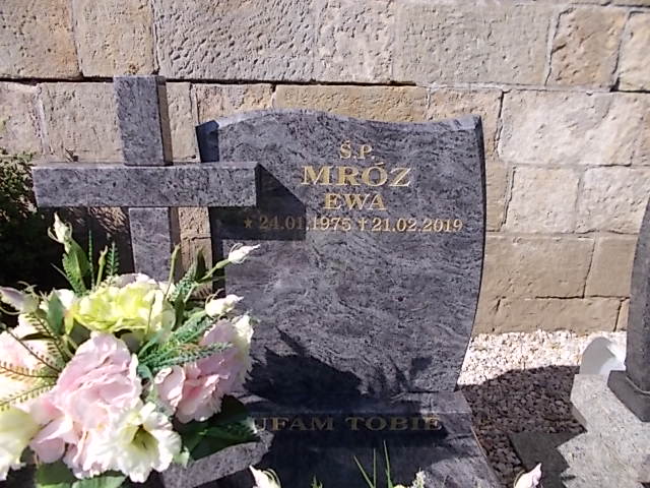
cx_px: 325
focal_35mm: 26
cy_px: 244
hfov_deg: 67.3
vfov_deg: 53.1
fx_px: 488
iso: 80
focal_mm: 4.6
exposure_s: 1/125
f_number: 8
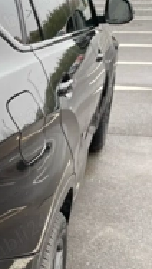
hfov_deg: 18.9
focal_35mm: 58
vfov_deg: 33.7
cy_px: 250
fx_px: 415
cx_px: -56
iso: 32
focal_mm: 5.1
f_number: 1.6
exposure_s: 1/205
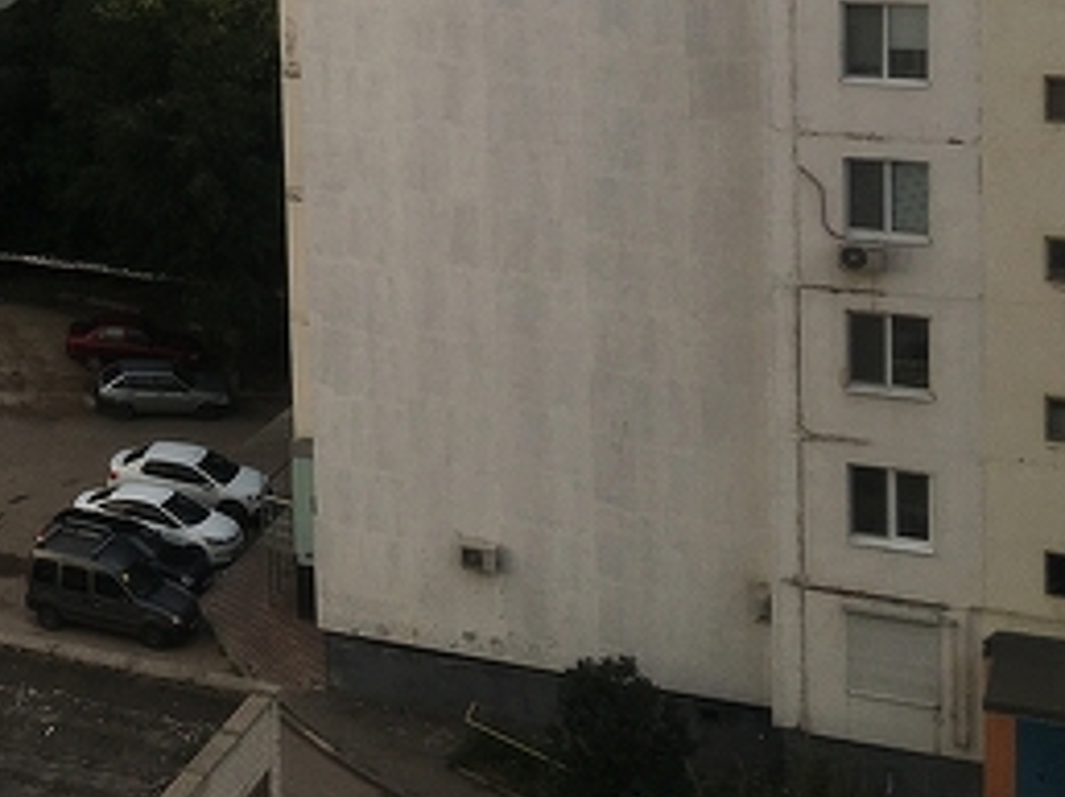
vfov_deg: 19.4
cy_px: -107
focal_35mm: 72
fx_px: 2213
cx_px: -128
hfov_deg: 25.0
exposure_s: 1/1637
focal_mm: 4.15
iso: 25
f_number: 2.2
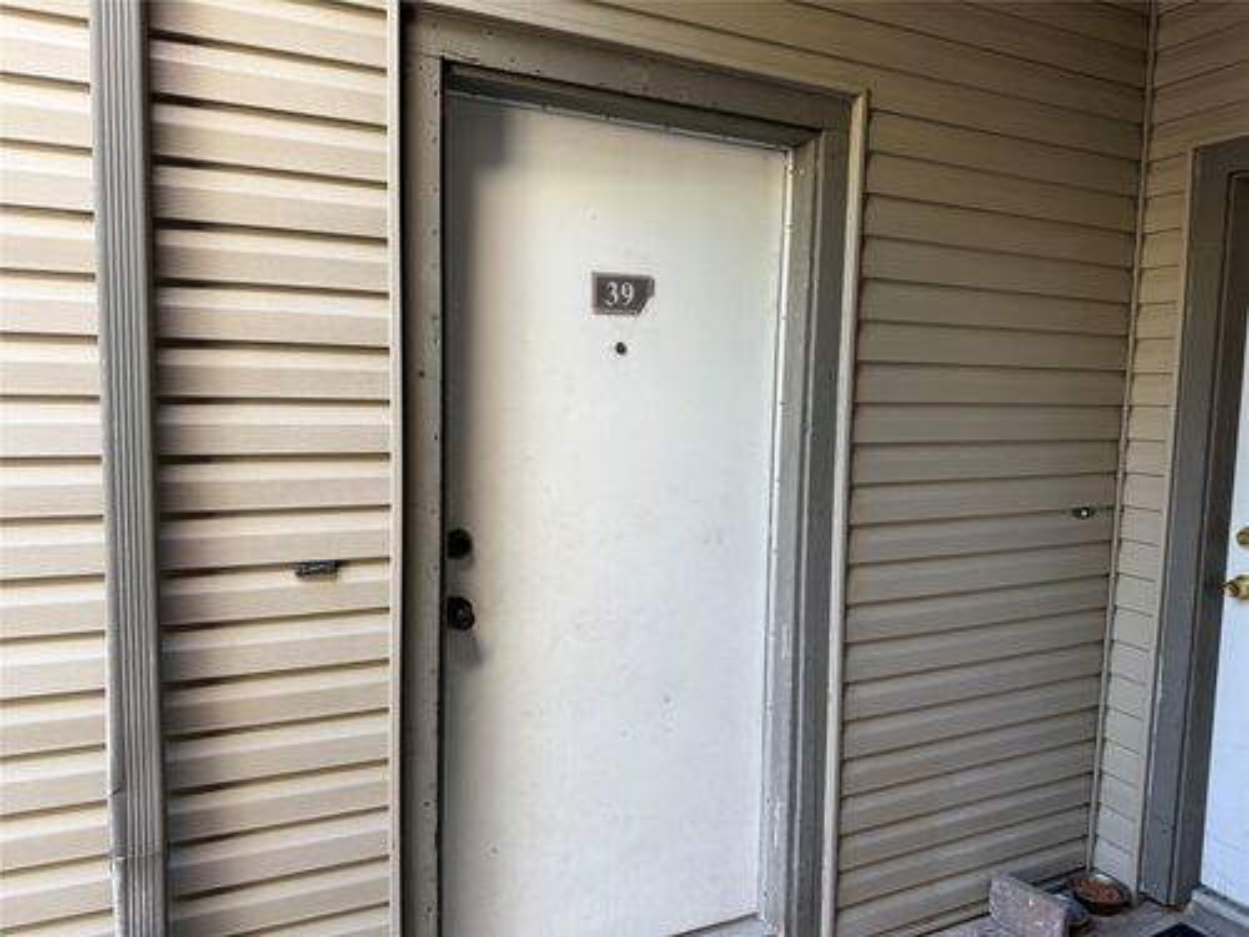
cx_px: 624
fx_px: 866
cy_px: 468
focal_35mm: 24
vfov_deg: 56.8
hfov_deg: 71.6
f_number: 1.78
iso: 160
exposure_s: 1/121
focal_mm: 6.76
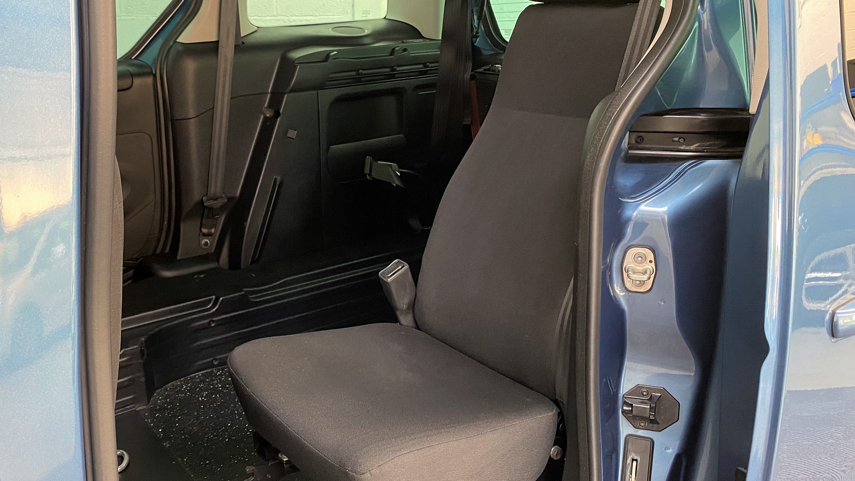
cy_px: 219
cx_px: 420
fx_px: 657
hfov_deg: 66.1
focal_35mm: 29
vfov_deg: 40.1
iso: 250
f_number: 1.8
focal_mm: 4.25
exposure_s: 1/50
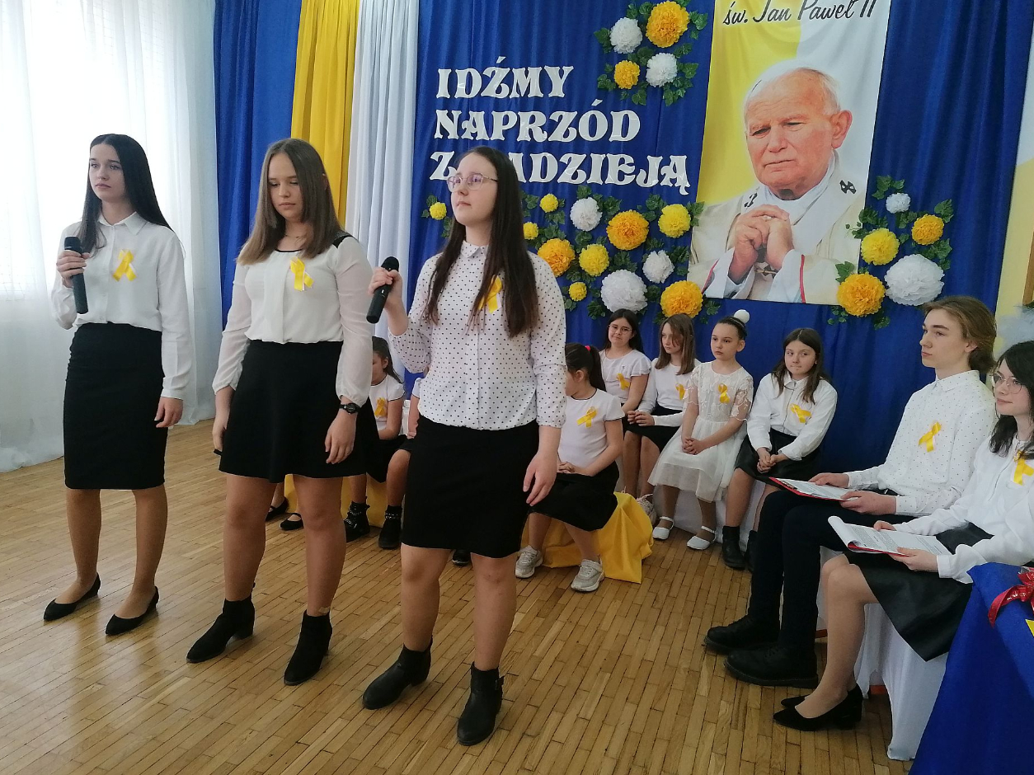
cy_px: 382
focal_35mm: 28
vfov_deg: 49.7
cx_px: 522
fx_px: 836
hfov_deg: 63.5
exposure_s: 1/100
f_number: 1.8
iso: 160
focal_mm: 4.75
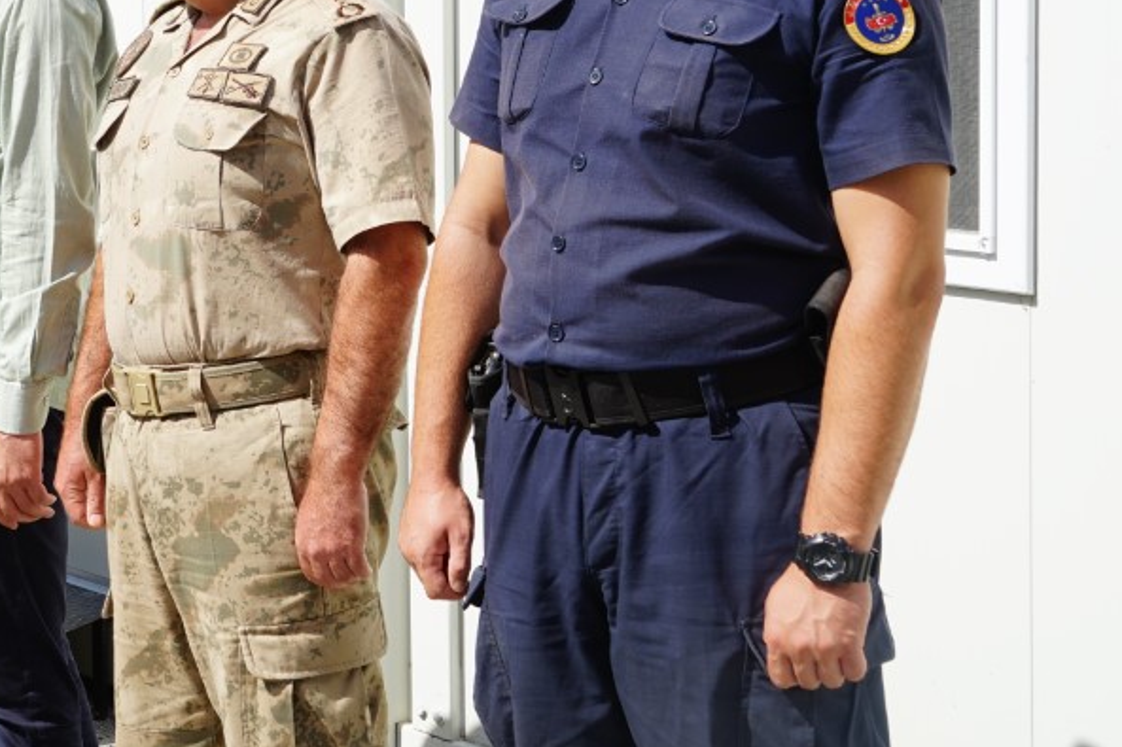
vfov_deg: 16.2
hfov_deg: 23.5
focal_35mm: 83
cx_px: 21
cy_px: 55
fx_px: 2586
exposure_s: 1/125
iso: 100
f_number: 11
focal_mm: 41
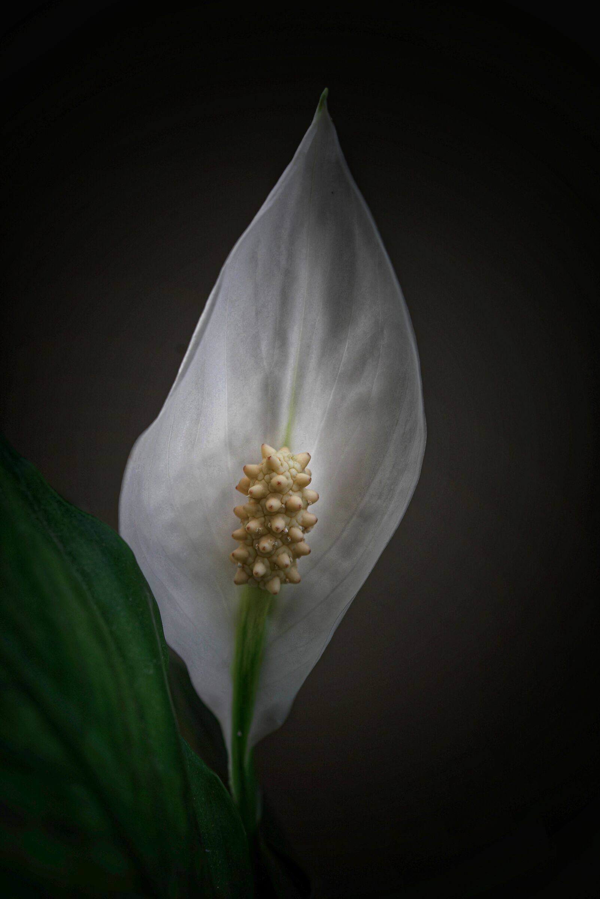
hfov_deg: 13.1
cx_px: 300
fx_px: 2623
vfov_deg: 19.4
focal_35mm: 105
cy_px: 450
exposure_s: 1/100
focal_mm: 105
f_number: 7.1
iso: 100
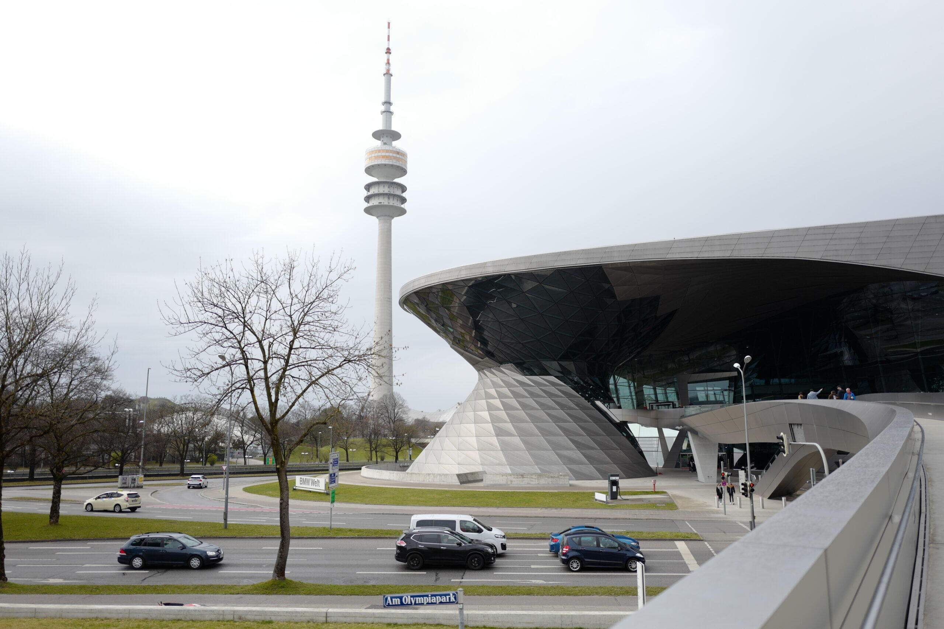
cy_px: 314
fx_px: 734
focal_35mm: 28
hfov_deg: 65.5
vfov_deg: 46.4
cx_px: 472
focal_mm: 28
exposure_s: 1/3200
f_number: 1.7
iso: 100
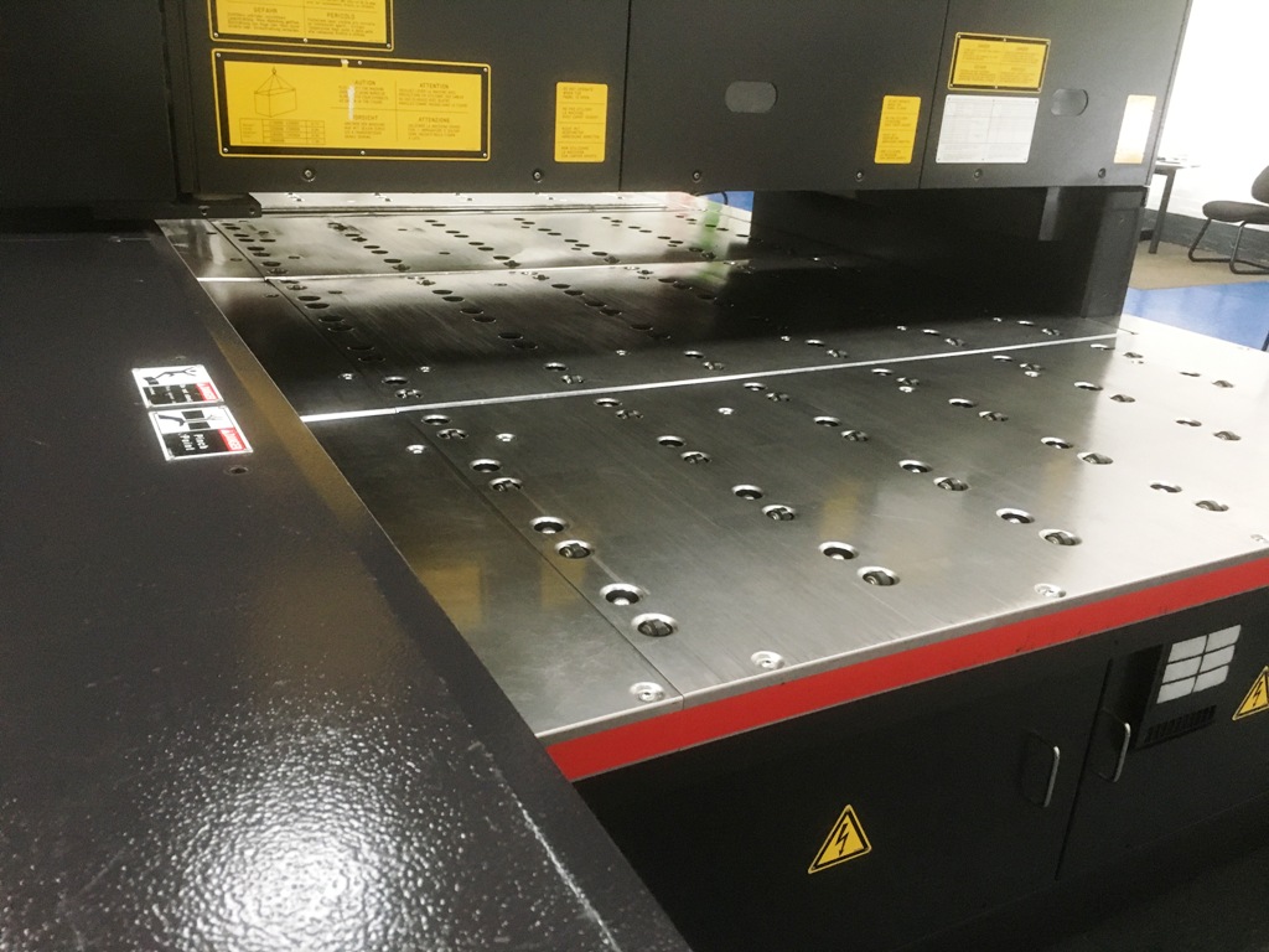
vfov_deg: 48.2
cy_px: 476
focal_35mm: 29
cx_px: 634
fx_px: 1063
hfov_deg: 61.7
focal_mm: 4.15
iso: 200
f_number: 2.2
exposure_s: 1/25
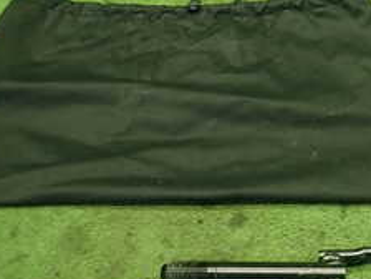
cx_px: 369
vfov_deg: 21.9
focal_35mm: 67
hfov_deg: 27.4
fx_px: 718
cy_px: 106
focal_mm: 4.5
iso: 200
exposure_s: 1/30
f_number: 2
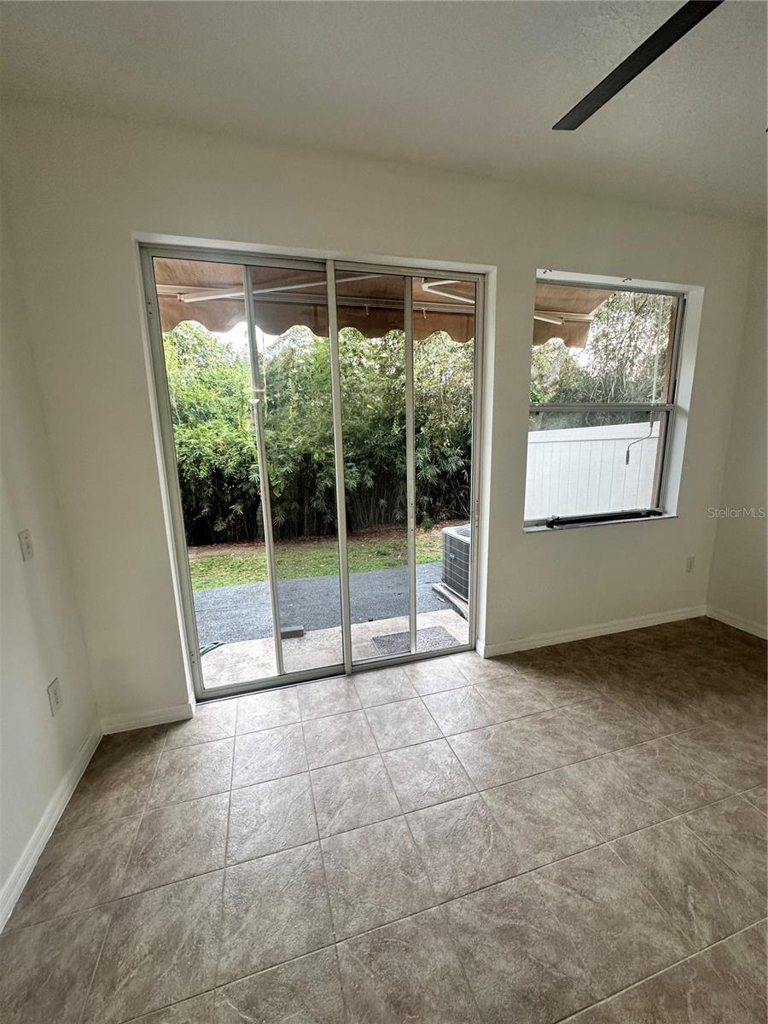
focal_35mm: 14
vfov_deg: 102.1
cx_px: 384
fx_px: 414
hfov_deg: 85.7
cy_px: 512
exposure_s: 1/120
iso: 160
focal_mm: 2.22
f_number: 2.2
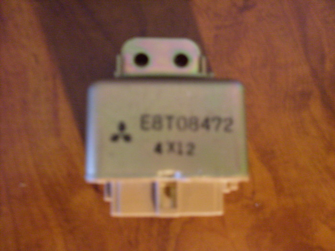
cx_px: 168
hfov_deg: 49.0
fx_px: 368
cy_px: 126
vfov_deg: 37.7
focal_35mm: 38
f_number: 2.8
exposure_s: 1/4
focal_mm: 6.3
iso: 200
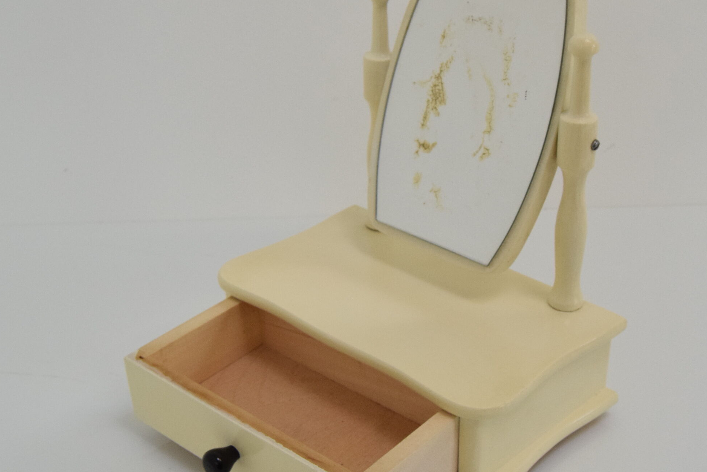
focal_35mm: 55
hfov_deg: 36.1
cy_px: 230
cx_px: 414
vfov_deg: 24.7
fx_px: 1081
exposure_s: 1/320
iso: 1600
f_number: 9
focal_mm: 24
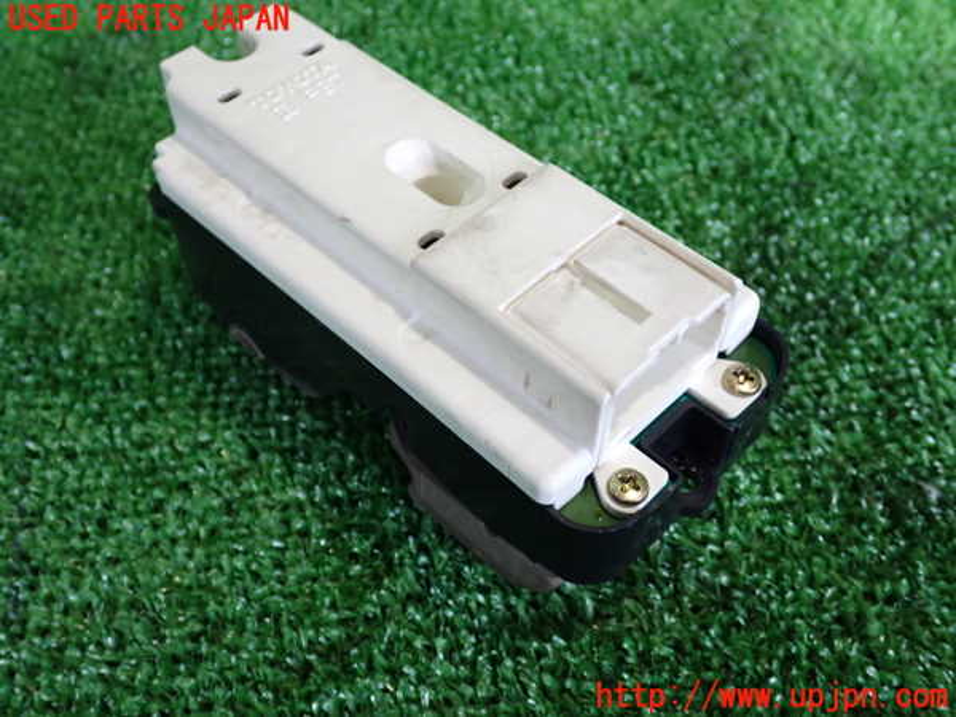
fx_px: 1049
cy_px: 358
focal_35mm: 38
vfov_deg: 37.7
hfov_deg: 49.0
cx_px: 478
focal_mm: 6.83
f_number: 2.7
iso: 640
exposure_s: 1/40
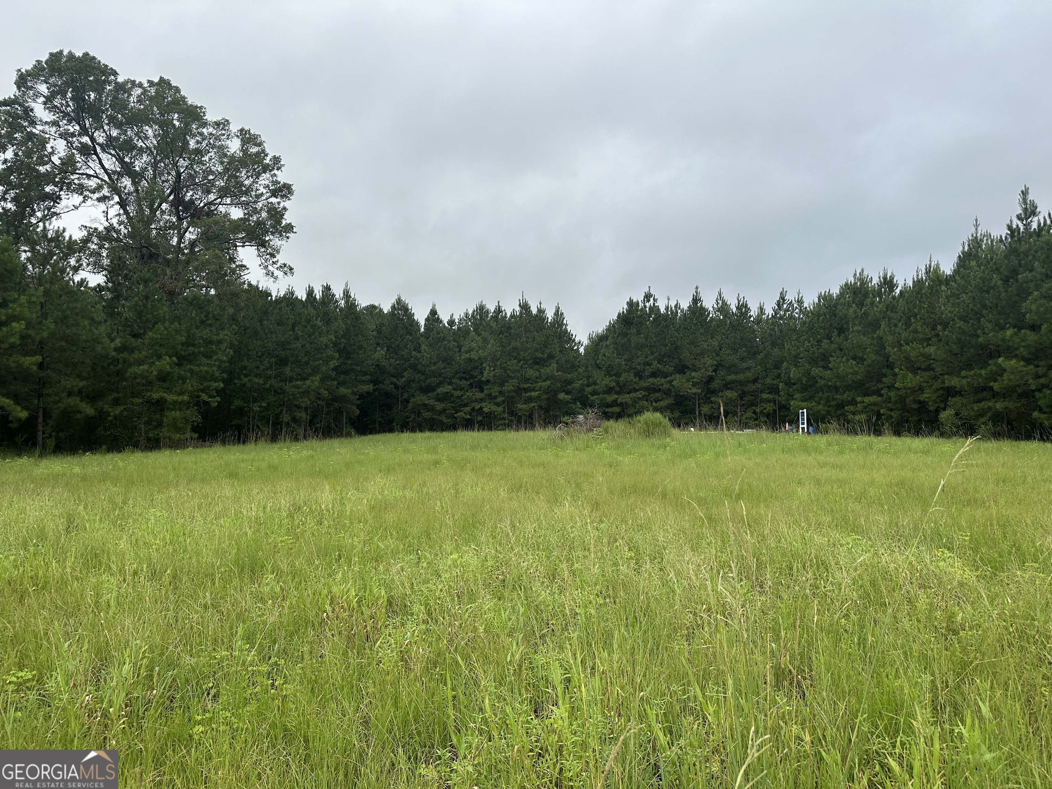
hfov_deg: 71.6
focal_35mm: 24
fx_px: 729
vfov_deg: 56.8
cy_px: 394
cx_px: 526
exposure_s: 1/5263
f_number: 1.78
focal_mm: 6.86
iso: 80
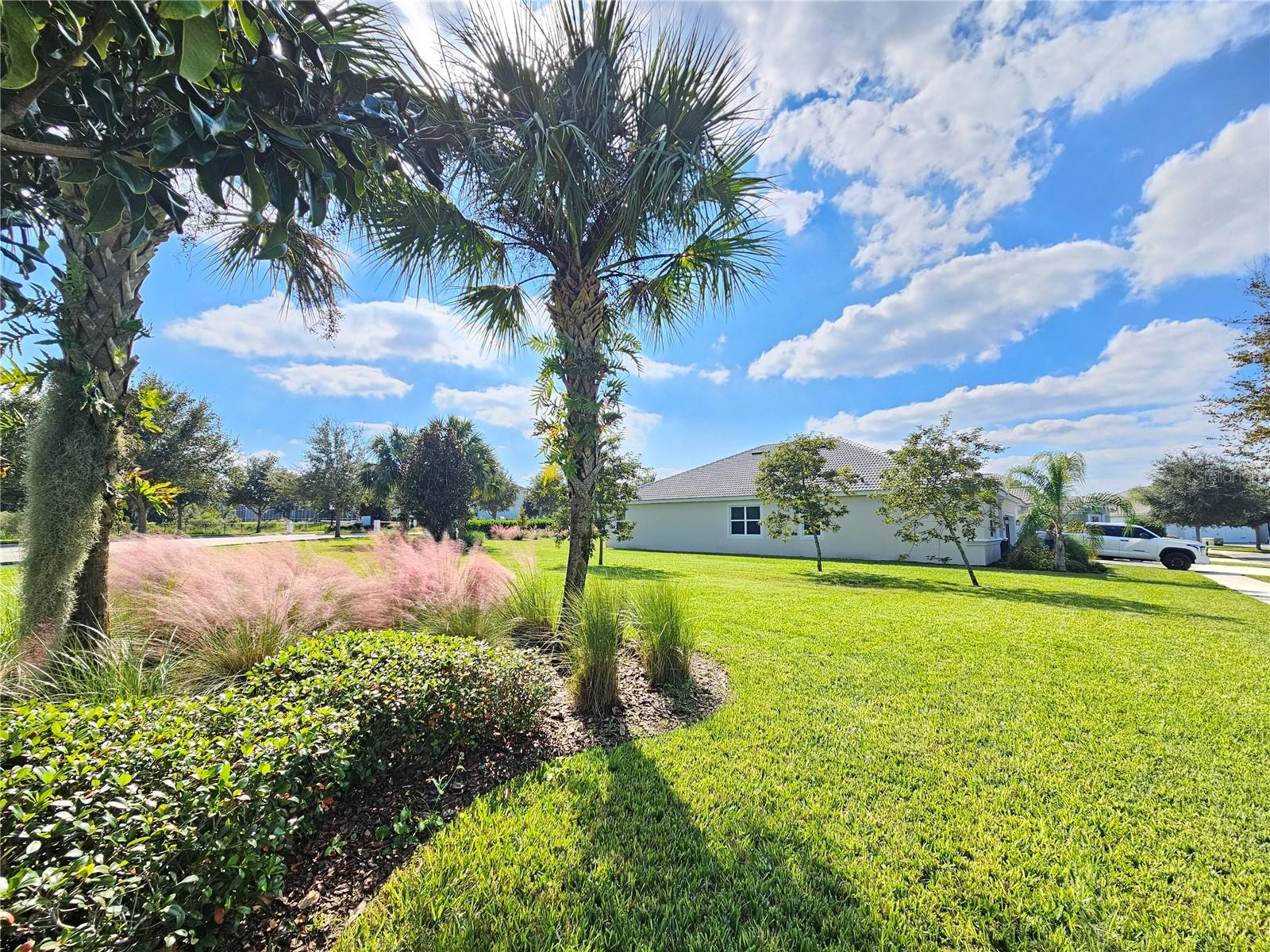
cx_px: 635
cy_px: 476
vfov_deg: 89.9
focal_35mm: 13
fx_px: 477
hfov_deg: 106.2
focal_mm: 2.2
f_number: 2.2
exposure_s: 1/688
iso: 50
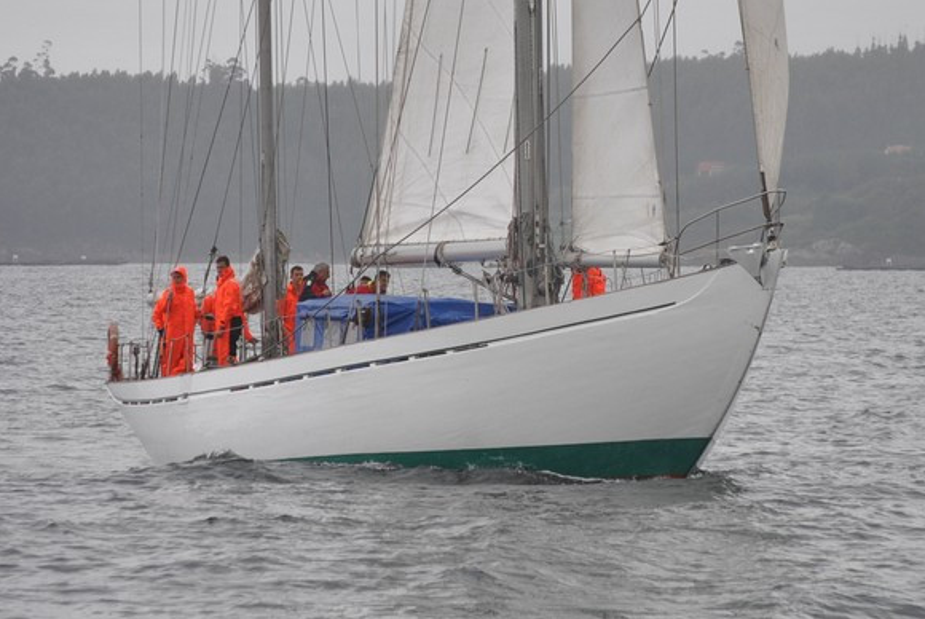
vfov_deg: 4.8
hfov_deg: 7.1
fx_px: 7453
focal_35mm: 290
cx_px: 507
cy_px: 268
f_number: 5.6
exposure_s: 1/500
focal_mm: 125
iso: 160
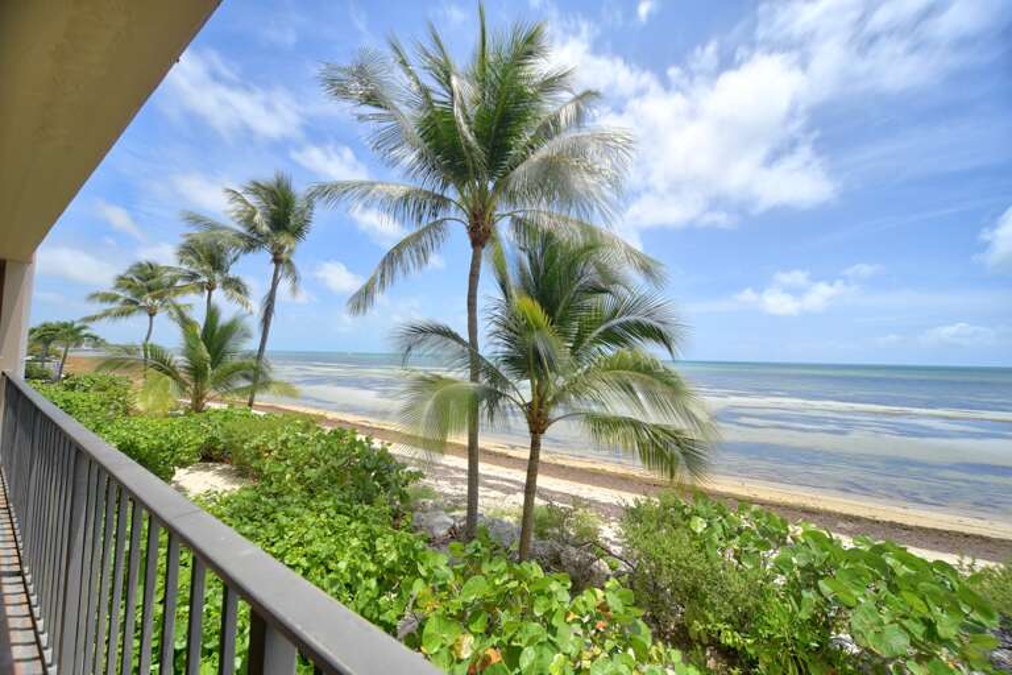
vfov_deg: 90.0
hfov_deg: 112.6
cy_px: 338
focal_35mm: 12
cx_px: 506
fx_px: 337
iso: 1250
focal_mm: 12
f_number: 7.1
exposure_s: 1/3200
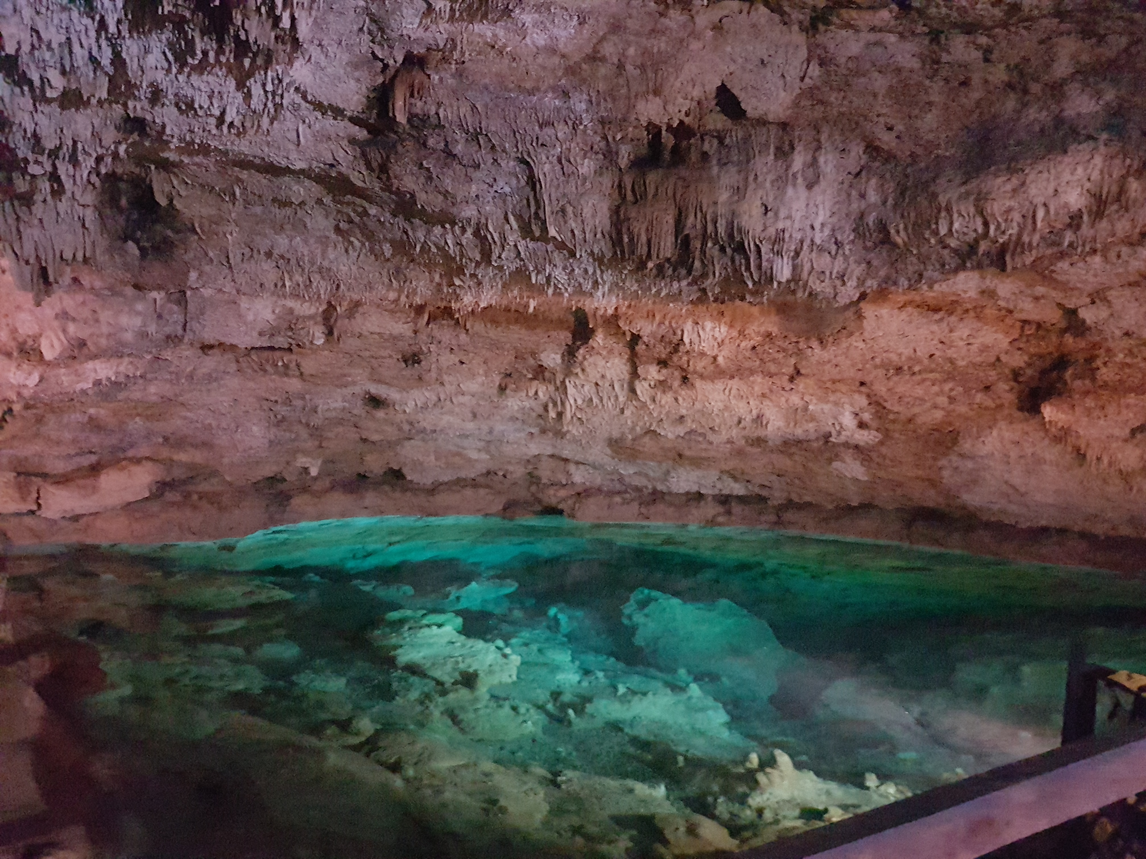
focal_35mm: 26
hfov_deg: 67.3
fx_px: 861
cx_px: 573
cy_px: 430
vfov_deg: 53.1
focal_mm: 4.2
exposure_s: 1/10
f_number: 1.7
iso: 1250
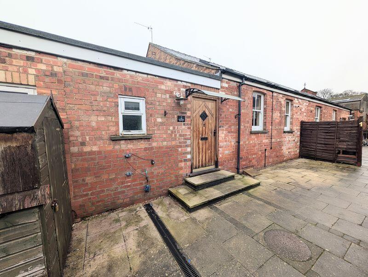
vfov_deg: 94.6
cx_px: 184
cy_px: 138
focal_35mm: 12
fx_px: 128
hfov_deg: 110.5
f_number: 1.7
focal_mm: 2.02
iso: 77
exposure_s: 1/361
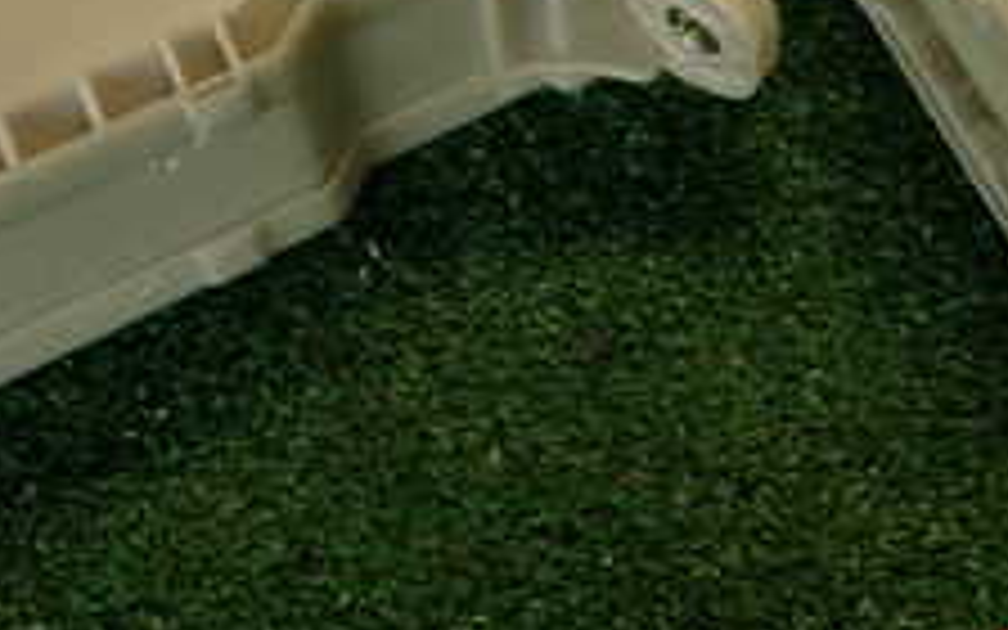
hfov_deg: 28.8
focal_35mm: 71
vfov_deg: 16.8
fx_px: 1950
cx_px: 666
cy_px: -279
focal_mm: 4.5
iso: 125
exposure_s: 1/60
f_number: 2
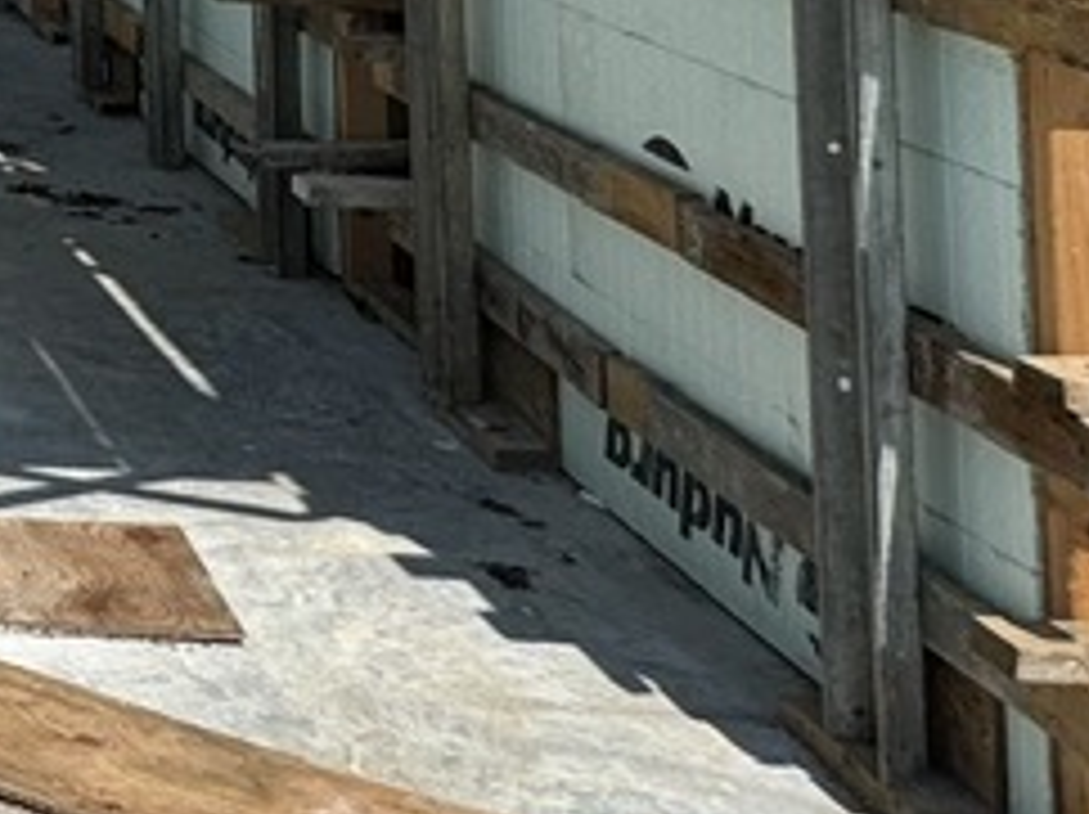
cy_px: -553
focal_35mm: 75
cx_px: -878
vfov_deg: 16.9
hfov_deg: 19.4
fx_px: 2357
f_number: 2.2
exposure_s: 1/1789
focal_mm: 2.22
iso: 50
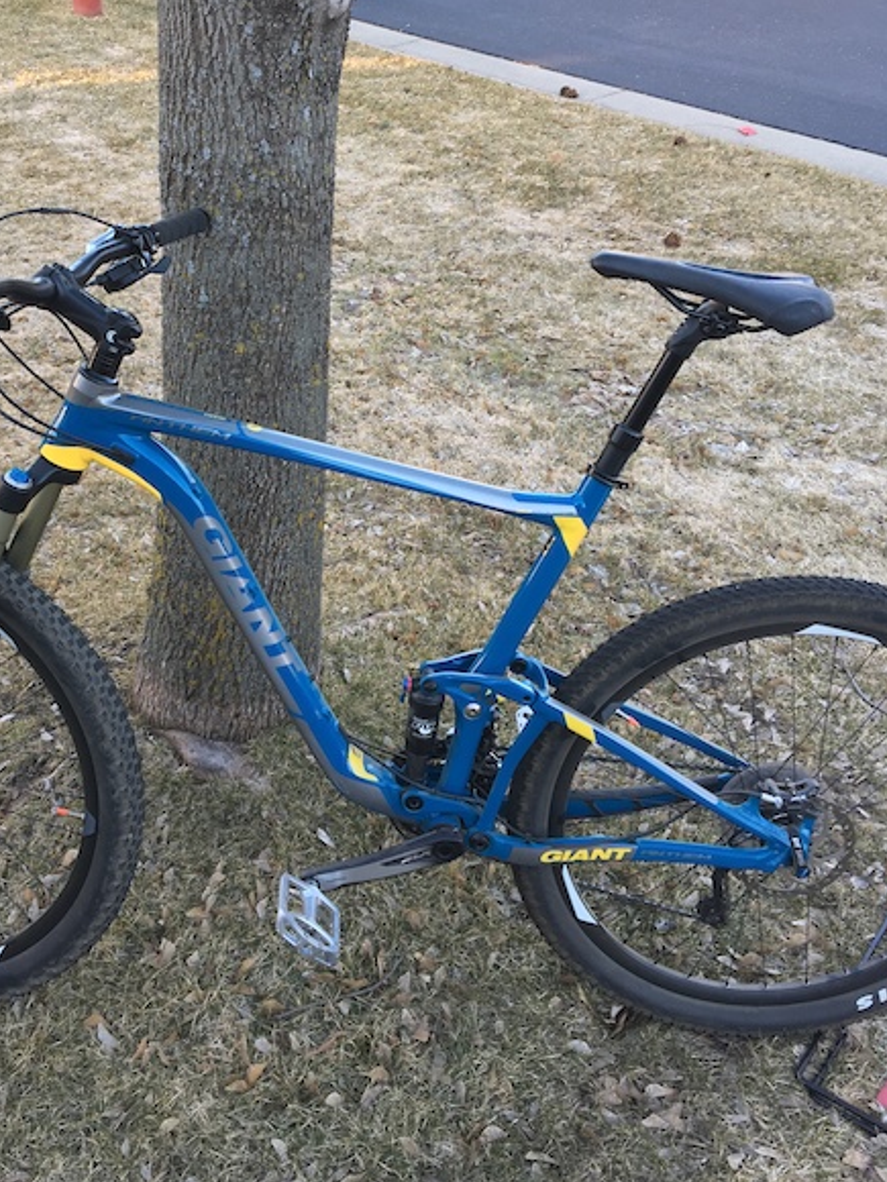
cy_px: 452
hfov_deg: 35.7
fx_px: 1367
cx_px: 310
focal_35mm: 40
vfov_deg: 46.4
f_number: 2.2
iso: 32
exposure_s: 1/60
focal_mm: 4.15
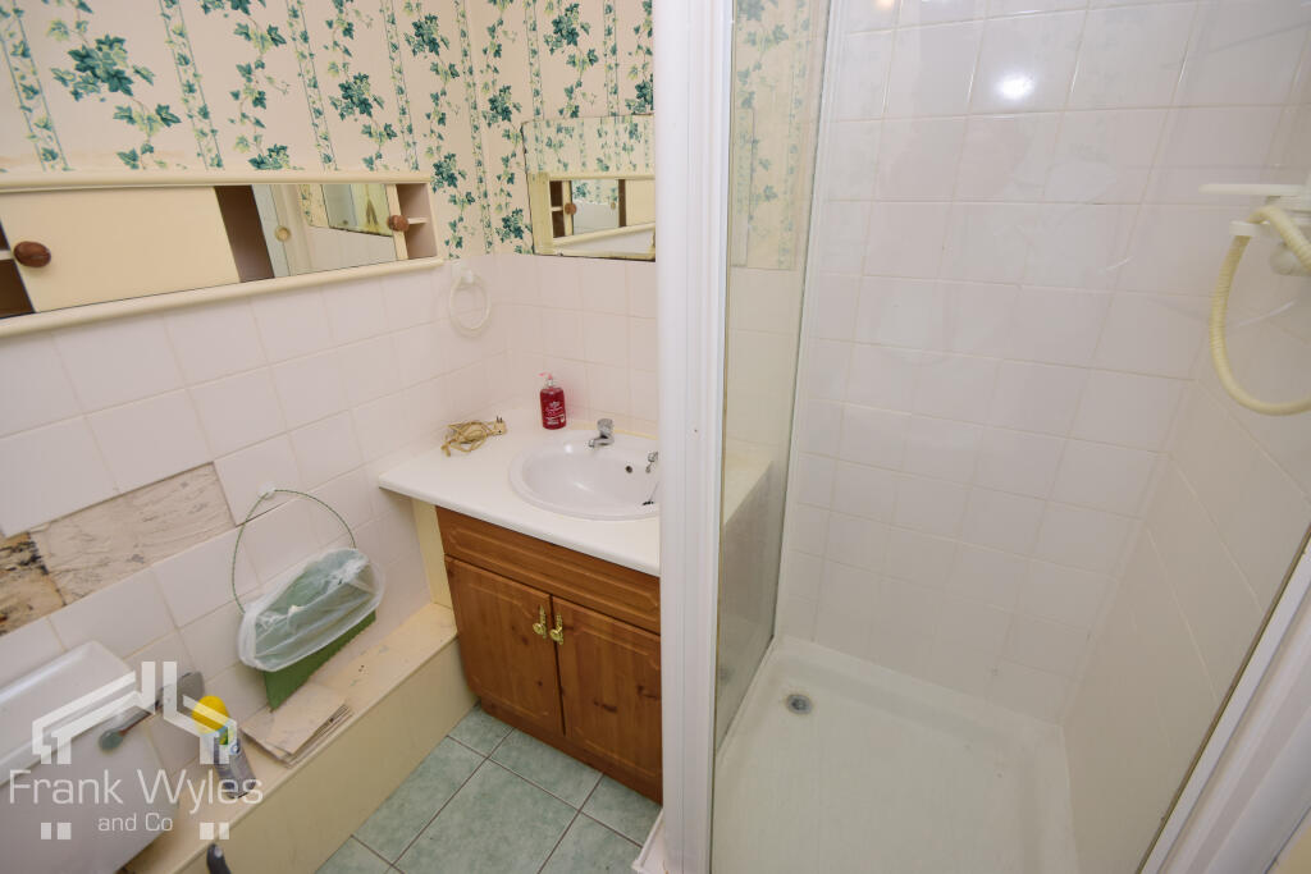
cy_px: 437
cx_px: 656
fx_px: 546
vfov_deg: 77.3
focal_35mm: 15
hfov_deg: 100.4
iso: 320
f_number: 10
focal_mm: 10
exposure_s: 1/25
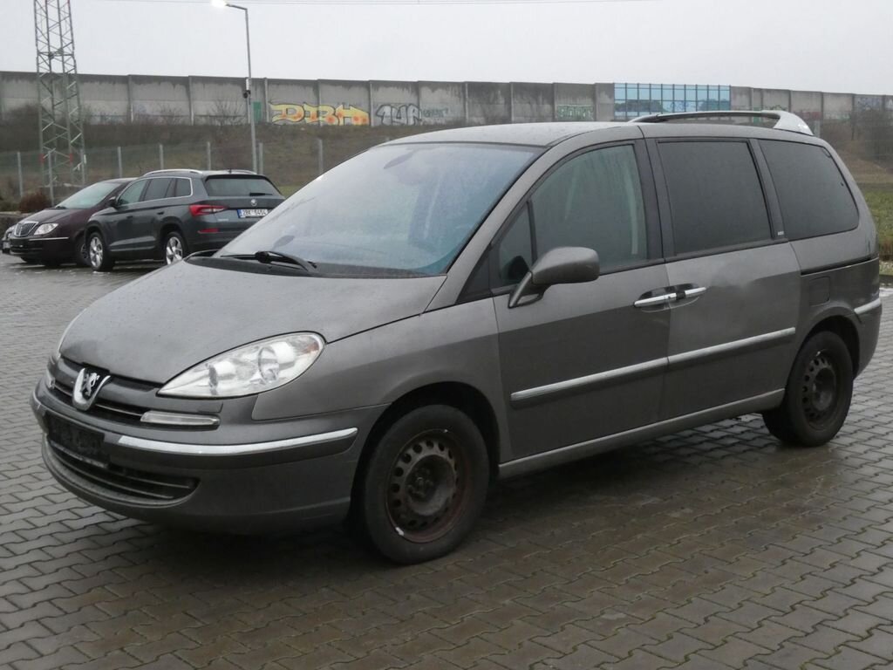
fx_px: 1109
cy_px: 335
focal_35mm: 43
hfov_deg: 43.9
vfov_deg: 33.6
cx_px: 446
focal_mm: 7.8
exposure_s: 1/80
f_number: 5.6
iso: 640
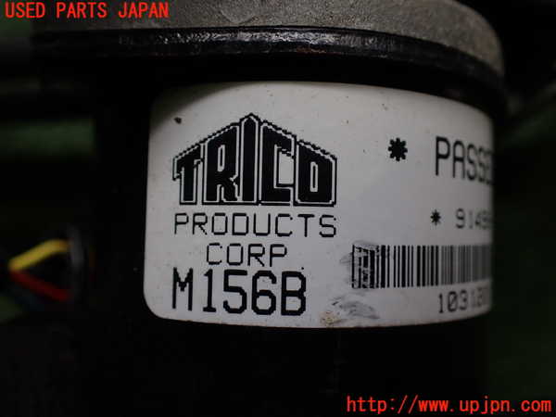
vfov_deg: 46.8
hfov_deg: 60.0
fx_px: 482
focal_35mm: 30
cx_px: 278
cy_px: 208
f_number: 2.3
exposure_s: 1/125
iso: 160
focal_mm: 5.4
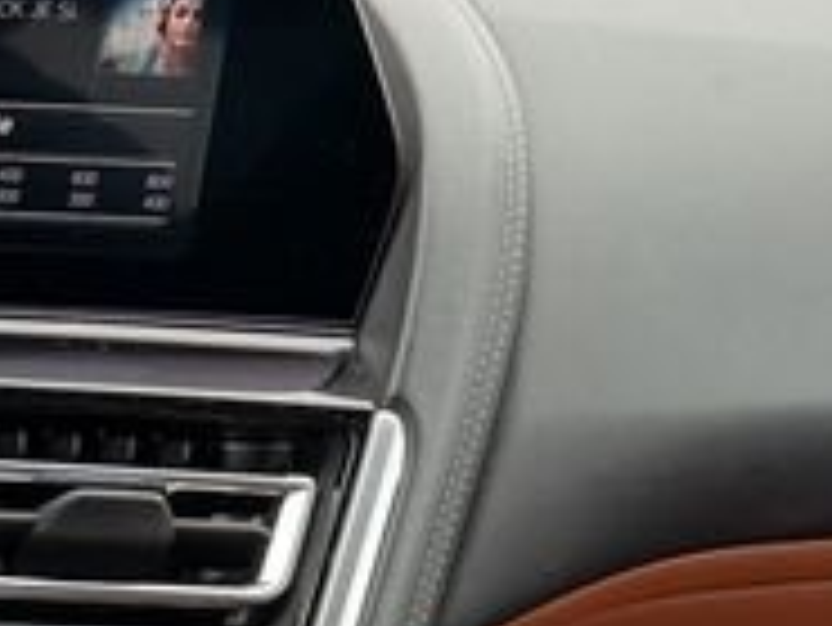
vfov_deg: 10.6
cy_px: 1036
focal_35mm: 133
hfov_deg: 12.1
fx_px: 3199
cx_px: -1120
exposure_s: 1/102
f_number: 1.78
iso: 125
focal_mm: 6.76
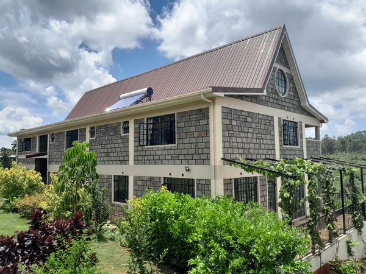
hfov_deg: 65.3
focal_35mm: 27
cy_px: 137
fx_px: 285
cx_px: 183
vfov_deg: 51.4
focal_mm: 4
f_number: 1.8
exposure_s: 1/521
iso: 40
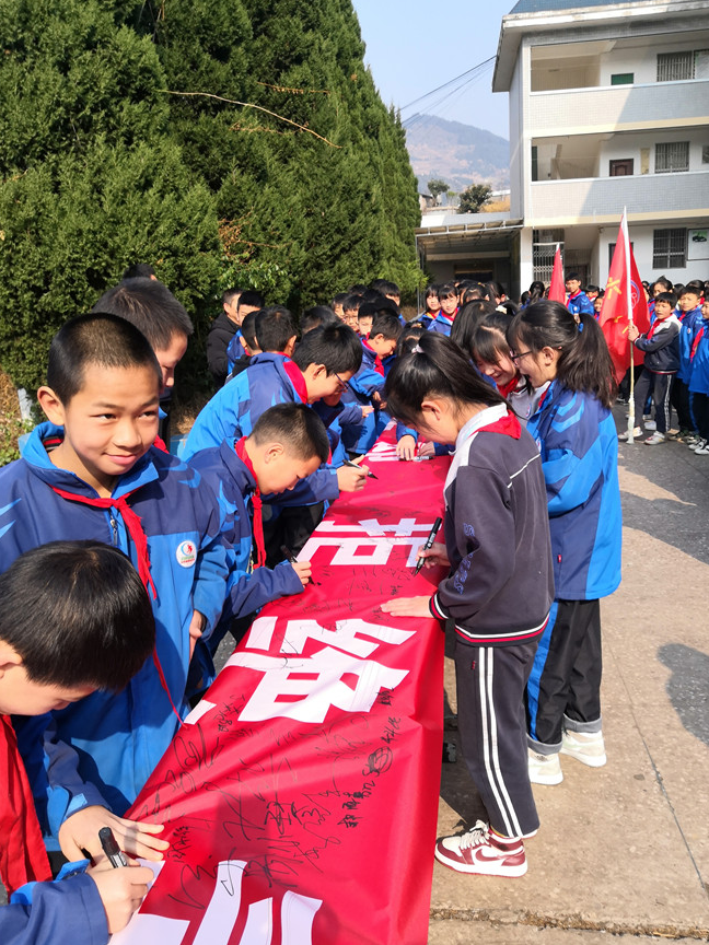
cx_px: 352
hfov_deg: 46.8
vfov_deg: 59.9
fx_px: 819
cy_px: 492
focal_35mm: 30
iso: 50
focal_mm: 3.95
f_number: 1.8
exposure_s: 1/585
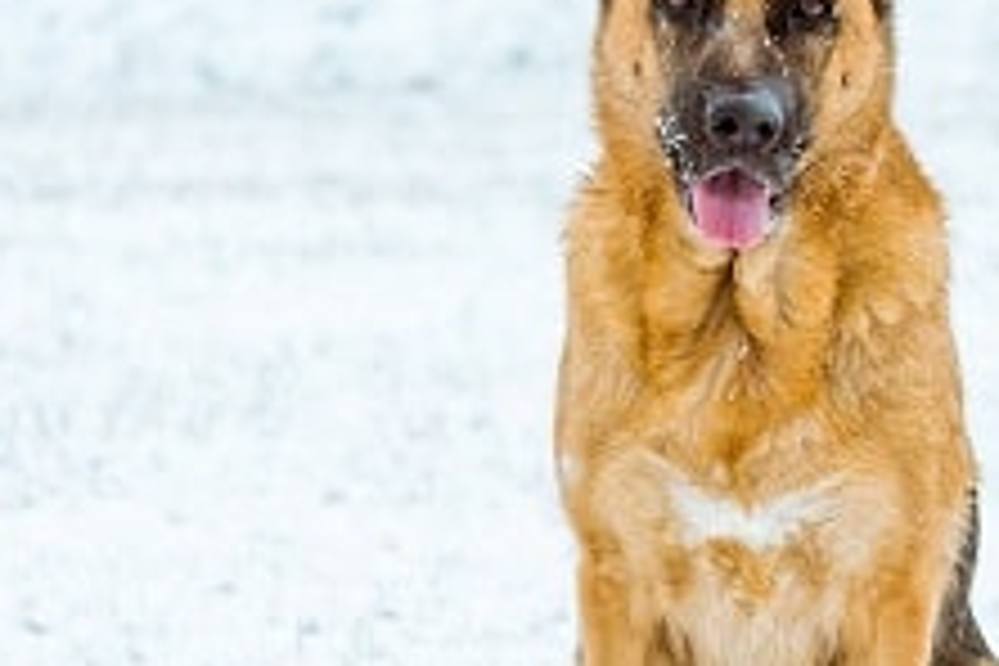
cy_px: 292
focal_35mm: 230
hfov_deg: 8.9
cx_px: 1004
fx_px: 6382
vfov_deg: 6.0
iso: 200
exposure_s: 1/200
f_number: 4.5
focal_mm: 85
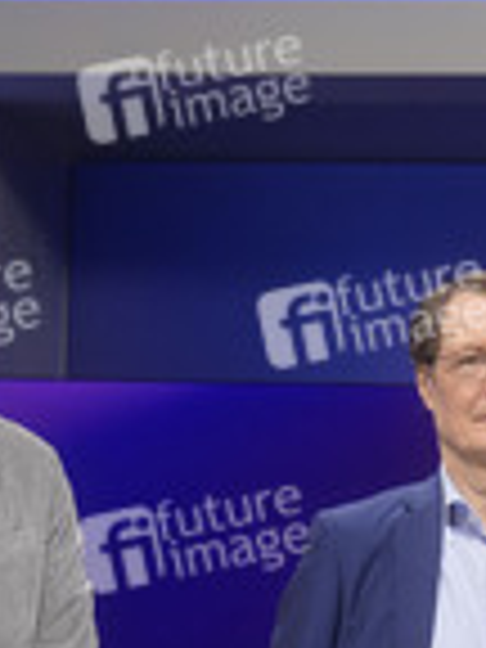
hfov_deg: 10.6
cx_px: 704
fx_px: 2527
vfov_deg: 14.4
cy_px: 652
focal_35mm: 135
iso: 640
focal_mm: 30
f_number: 2.2
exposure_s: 1/320
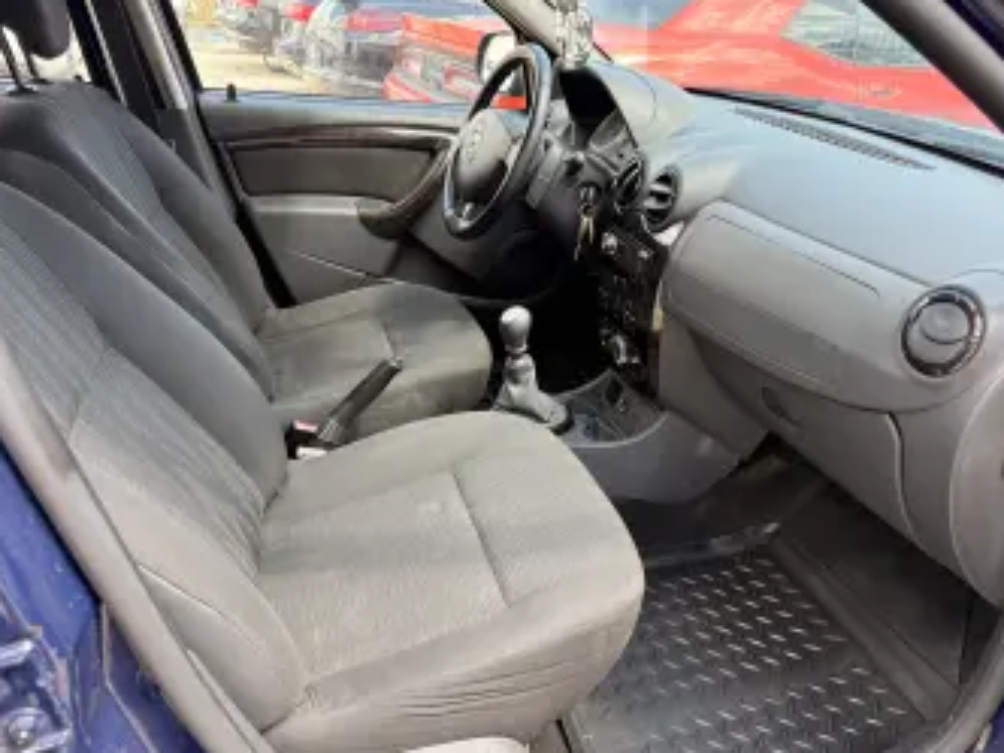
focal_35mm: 26
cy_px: 402
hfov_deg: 67.2
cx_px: 538
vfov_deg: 53.0
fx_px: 754
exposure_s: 1/243
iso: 125
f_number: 1.78
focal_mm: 6.76
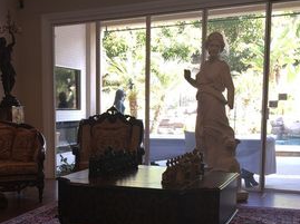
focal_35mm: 54
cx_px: 64
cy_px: 176
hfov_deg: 34.6
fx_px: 467
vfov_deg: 26.5
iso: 32
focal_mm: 4.15
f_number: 2.2
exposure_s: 1/32
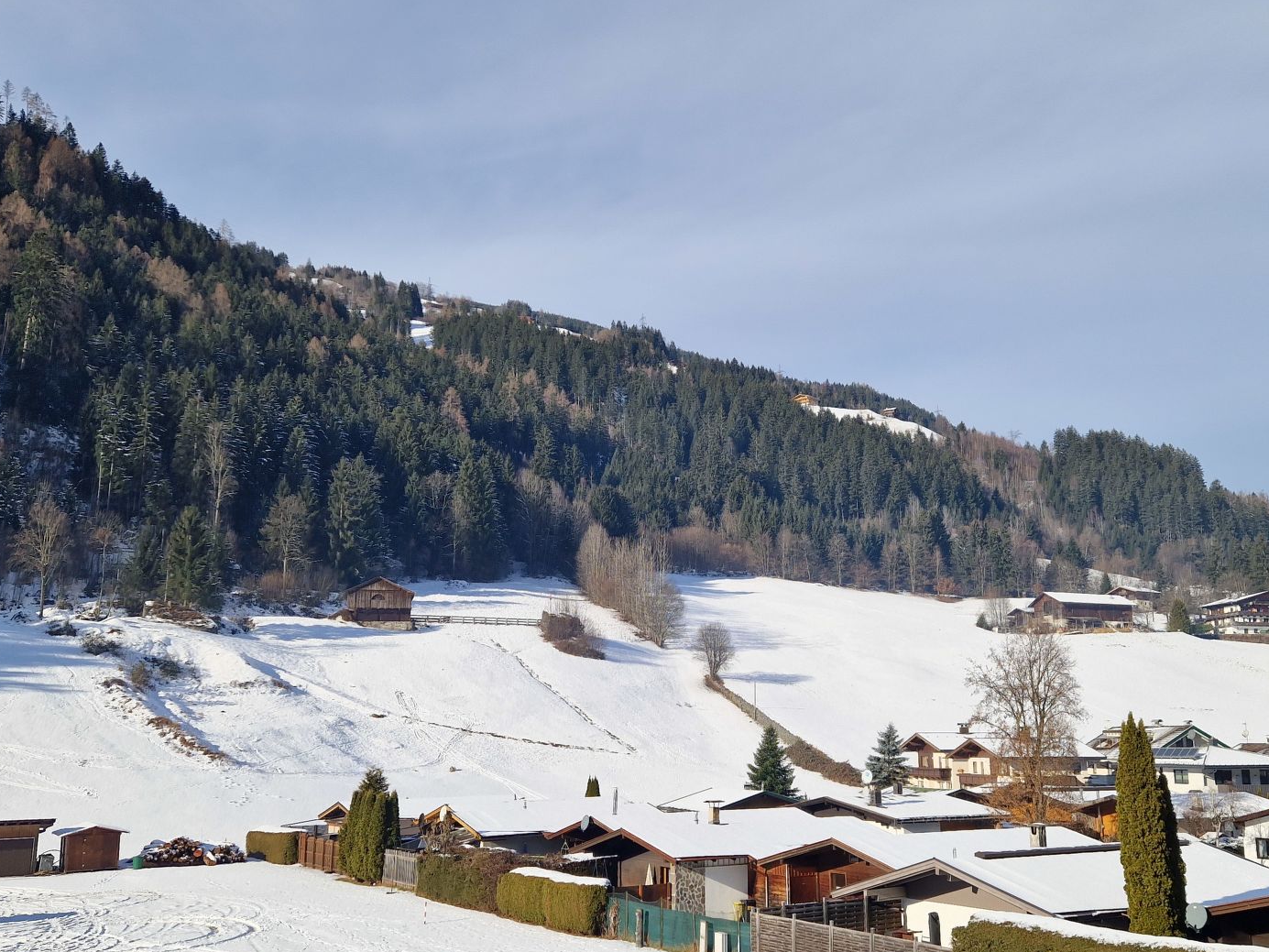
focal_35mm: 34
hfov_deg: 53.8
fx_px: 1247
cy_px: 496
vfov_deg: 41.8
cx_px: 719
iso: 50
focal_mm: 5.4
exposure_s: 1/2440
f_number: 1.8
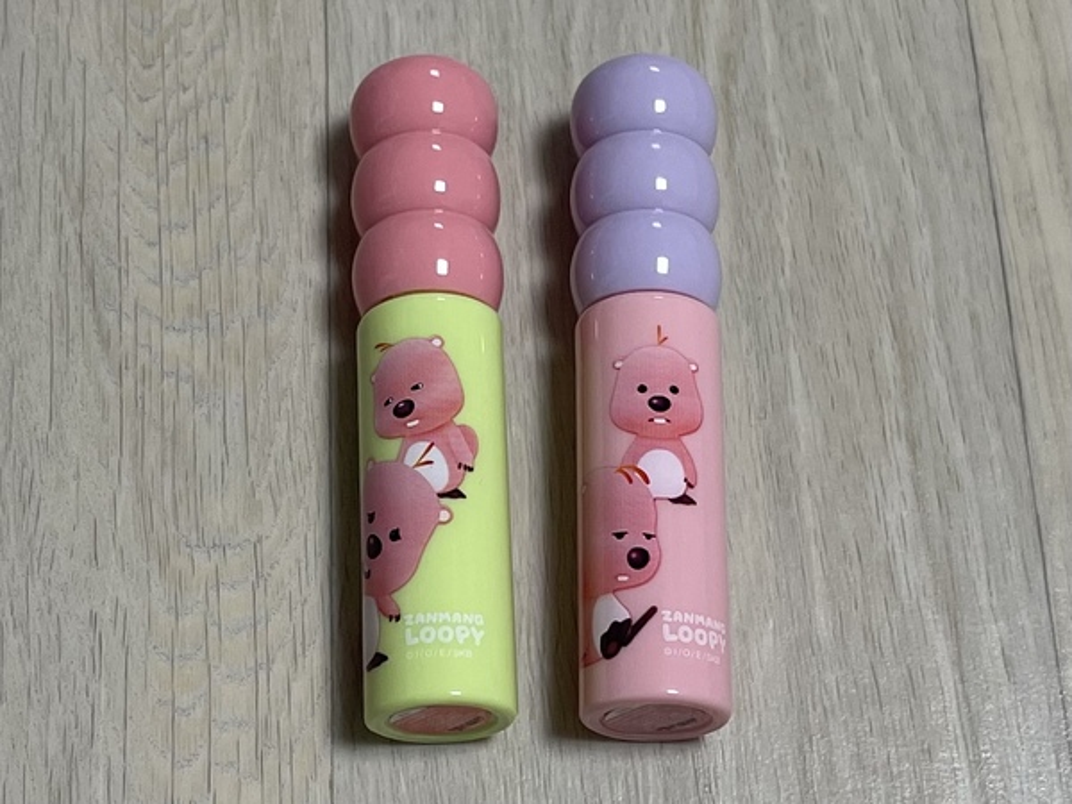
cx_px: 536
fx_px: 805
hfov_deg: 67.3
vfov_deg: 53.1
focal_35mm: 26
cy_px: 402
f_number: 1.6
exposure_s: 1/120
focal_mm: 4.2
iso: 100
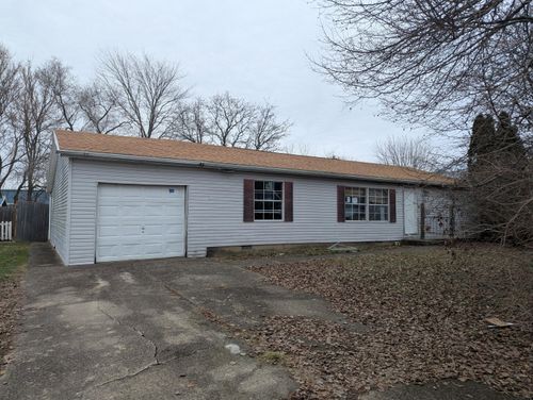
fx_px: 370
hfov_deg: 71.5
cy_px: 200
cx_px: 266
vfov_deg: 56.9
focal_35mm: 24
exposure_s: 1/694
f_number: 1.85
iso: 46
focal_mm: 6.81
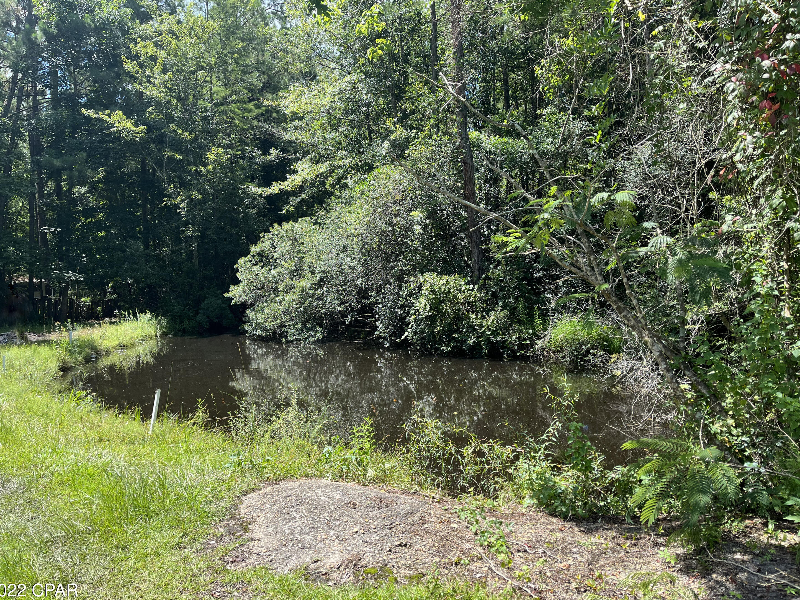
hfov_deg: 65.3
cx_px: 389
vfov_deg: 51.4
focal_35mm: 27
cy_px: 307
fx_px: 624
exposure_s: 1/845
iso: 50
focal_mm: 5.1
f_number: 1.6
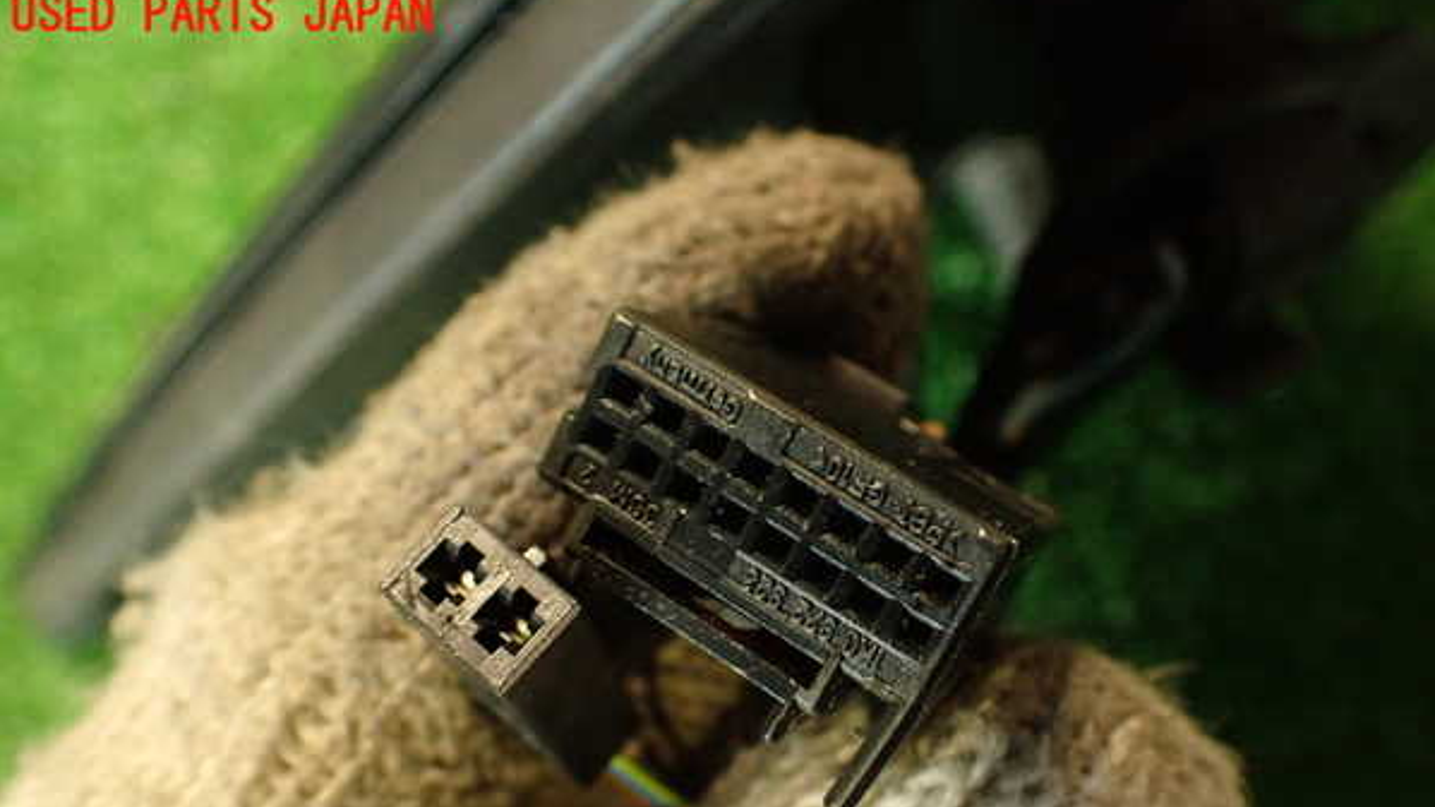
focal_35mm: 35
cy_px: 526
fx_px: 1331
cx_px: 718
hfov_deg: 56.6
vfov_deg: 33.4
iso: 640
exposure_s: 1/30
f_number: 2.4
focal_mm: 5.79
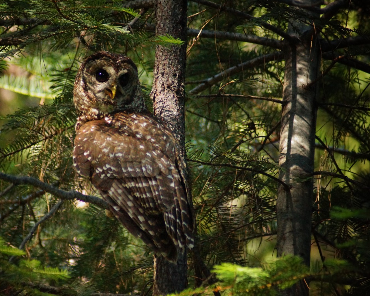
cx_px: 150
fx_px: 5574
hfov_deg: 3.8
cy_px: 148
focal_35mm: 509
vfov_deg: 3.0
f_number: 5.6
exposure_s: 1/400
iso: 3200
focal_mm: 300
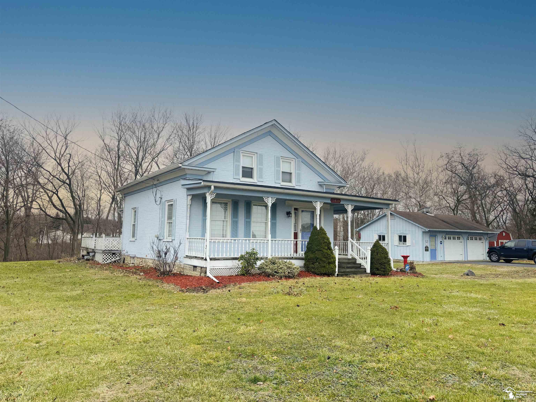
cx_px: 268
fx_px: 403
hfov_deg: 67.3
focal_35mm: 26
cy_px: 201
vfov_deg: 53.1
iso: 50
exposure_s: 1/327
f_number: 1.6
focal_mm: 5.96
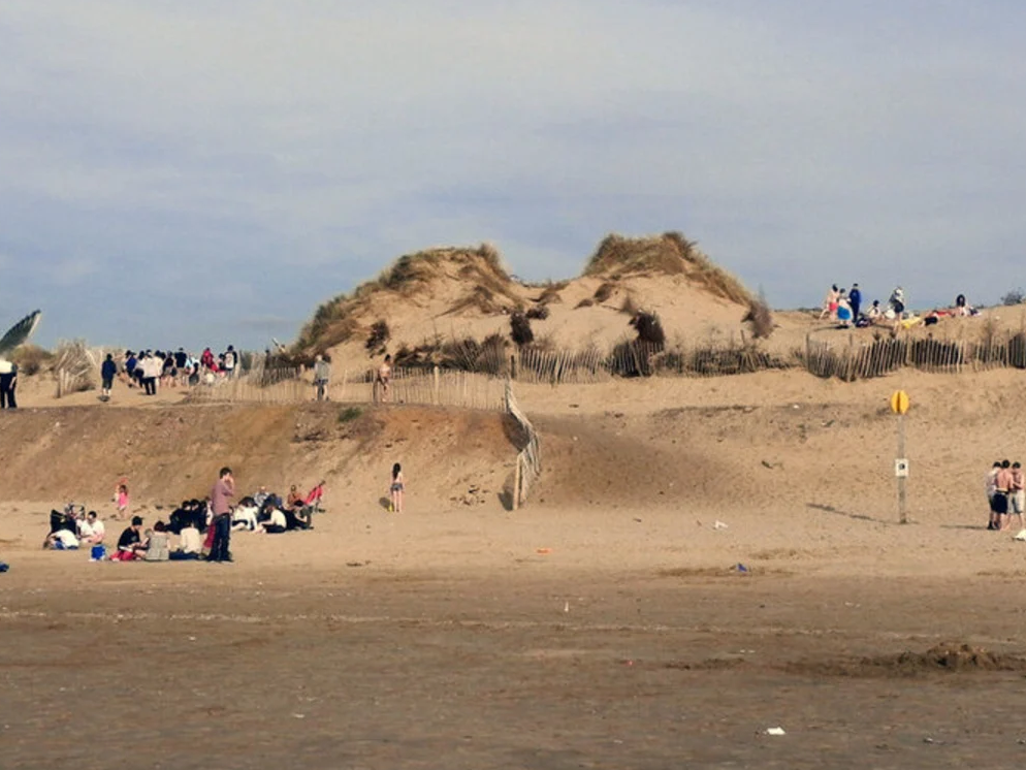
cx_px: 331
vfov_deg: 17.6
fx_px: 2490
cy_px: 423
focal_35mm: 84
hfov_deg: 23.2
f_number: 6.3
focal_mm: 10.3
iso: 160
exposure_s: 1/769
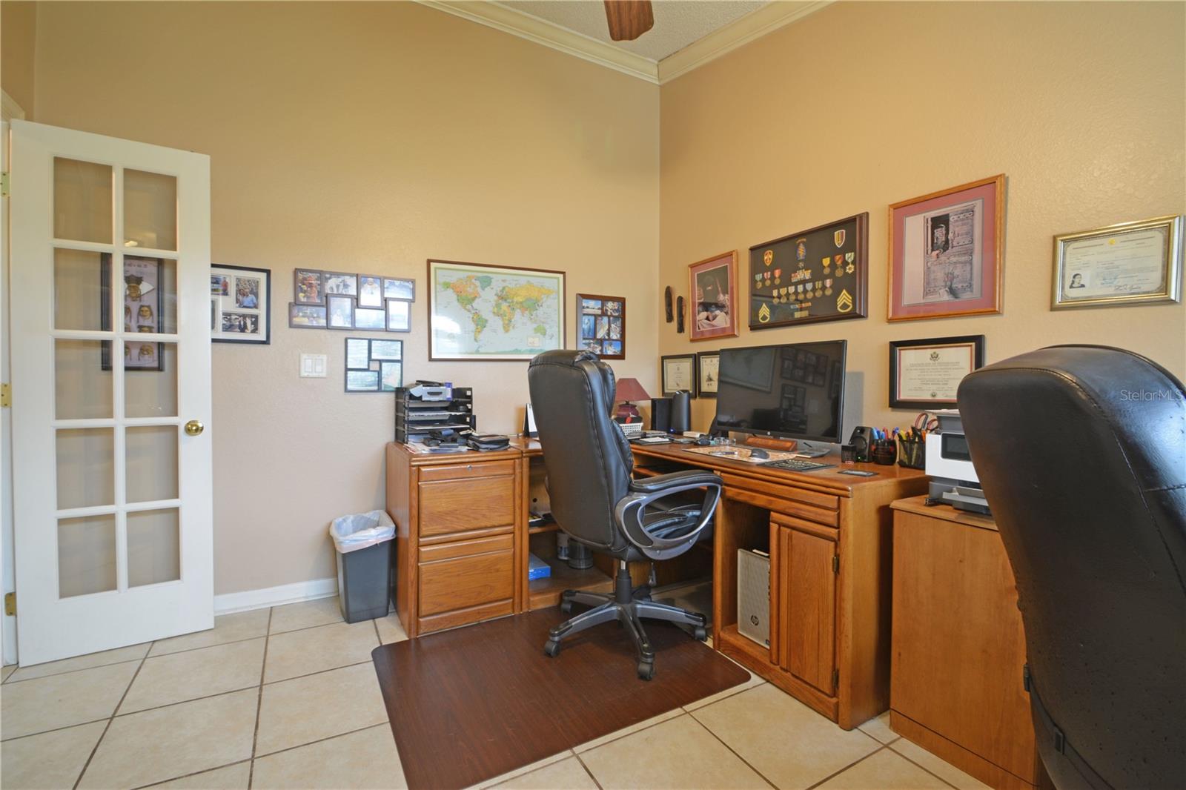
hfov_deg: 100.4
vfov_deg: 77.3
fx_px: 494
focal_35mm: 15
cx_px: 593
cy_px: 395
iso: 160
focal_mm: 10
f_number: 13
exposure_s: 1.3
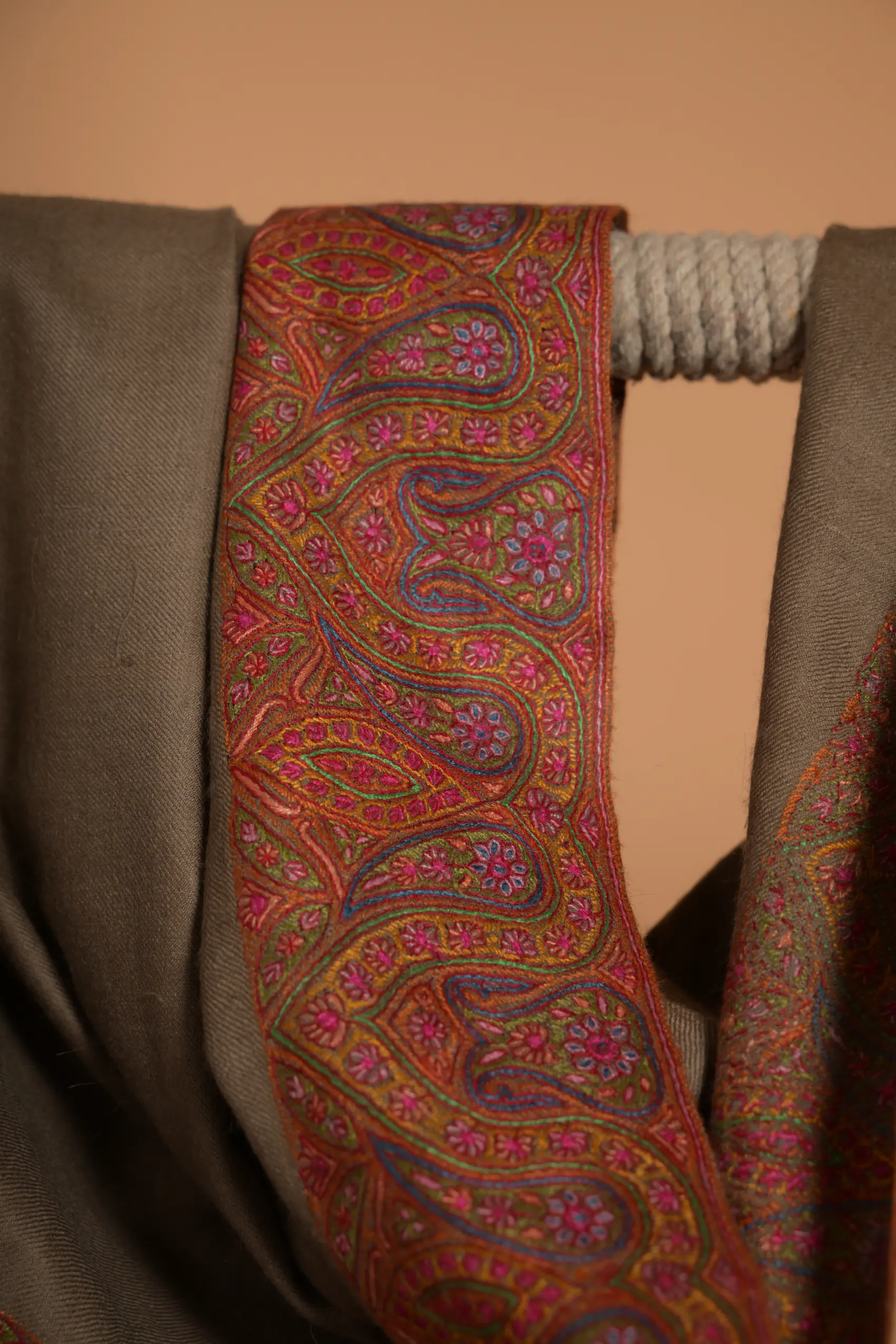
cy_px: 672
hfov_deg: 18.2
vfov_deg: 27.0
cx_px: 448
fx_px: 2800
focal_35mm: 75
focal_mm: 75
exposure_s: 1/200
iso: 125
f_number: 6.3
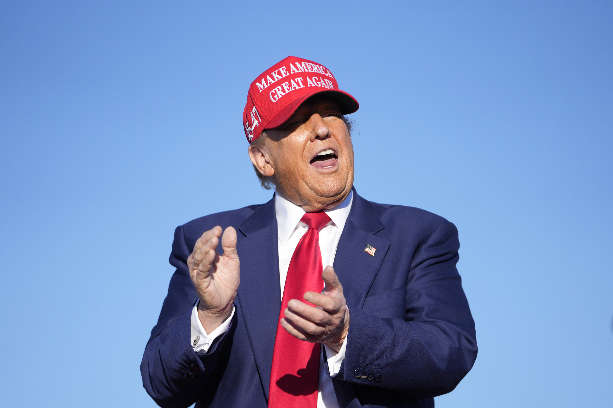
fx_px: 2588
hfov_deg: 13.5
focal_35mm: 152
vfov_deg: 9.0
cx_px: 306
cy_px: 204
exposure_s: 1/4000
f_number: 2.8
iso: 200
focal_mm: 152
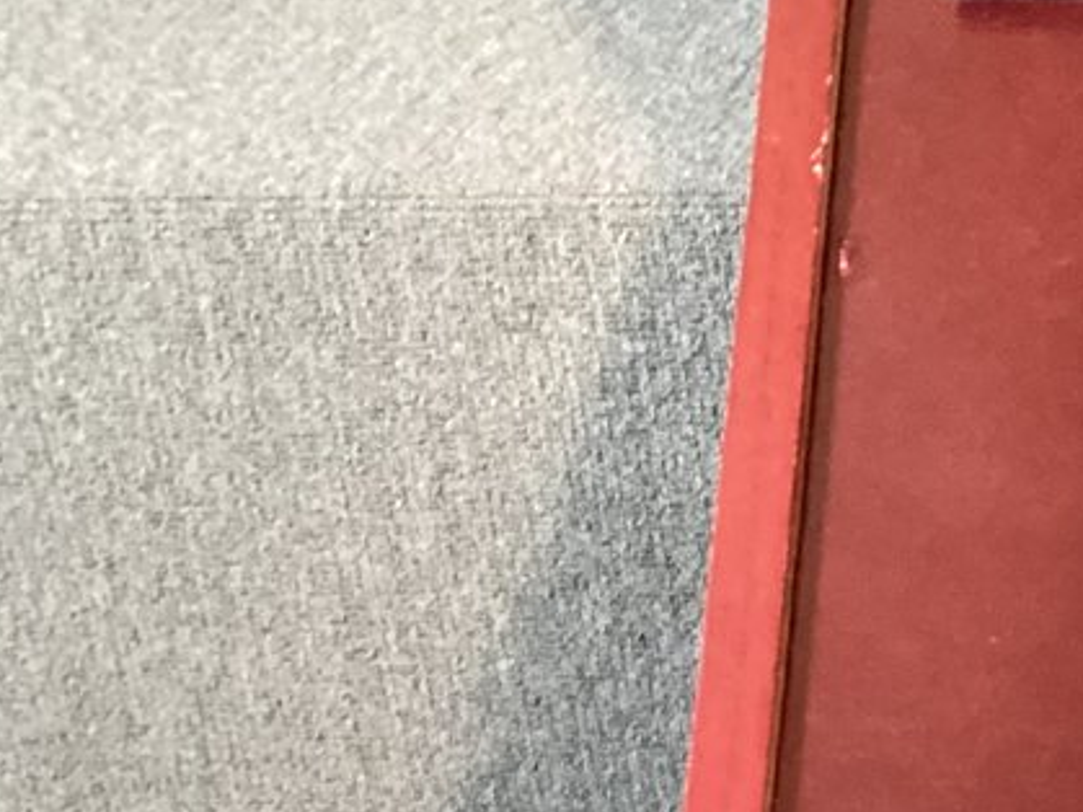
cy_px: 715
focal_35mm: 112
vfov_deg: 13.1
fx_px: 3503
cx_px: 1730
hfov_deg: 15.8
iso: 640
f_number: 2.4
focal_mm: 3.3
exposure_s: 1/24
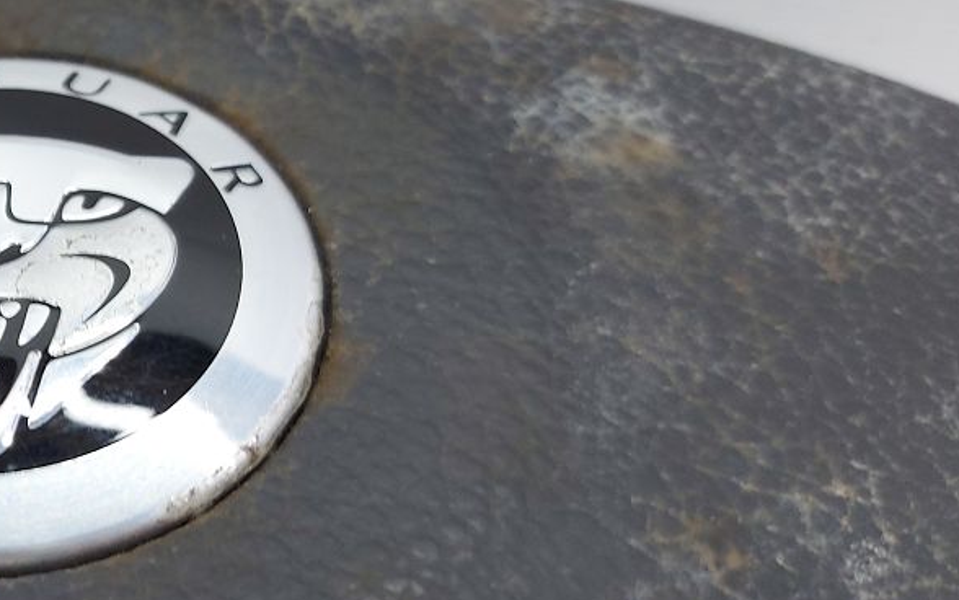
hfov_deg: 29.9
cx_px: -143
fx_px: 1569
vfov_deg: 21.7
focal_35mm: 60
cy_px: 297
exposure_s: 1/50
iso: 64
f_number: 1.8
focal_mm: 5.23
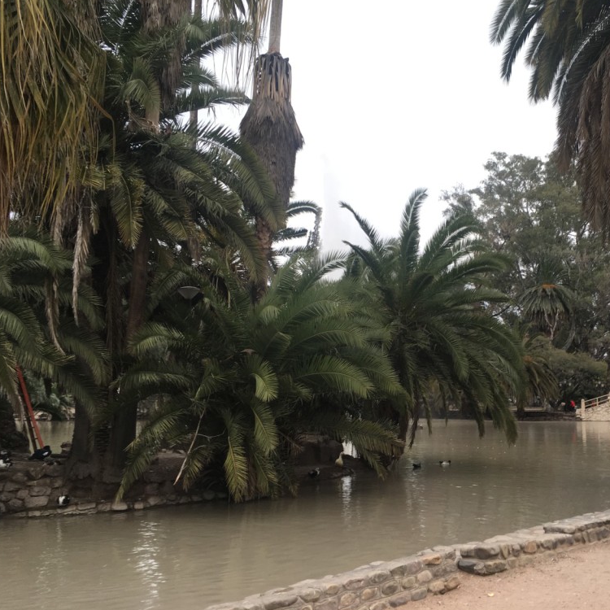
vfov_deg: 47.2
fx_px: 698
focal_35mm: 35
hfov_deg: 46.5
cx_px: 406
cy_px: 303
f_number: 2.2
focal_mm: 4.15
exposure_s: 1/100
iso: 25
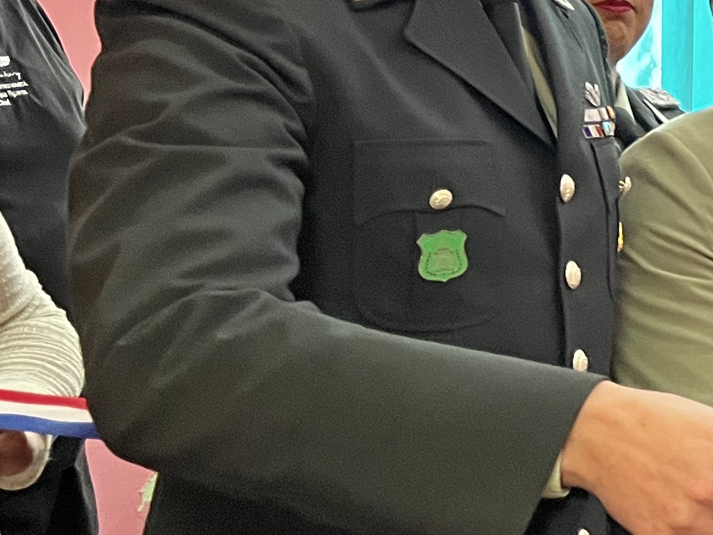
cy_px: 193
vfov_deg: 16.0
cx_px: 1248
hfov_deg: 17.6
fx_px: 1896
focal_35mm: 92
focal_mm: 5.1
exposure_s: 1/60
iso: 200
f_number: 1.6
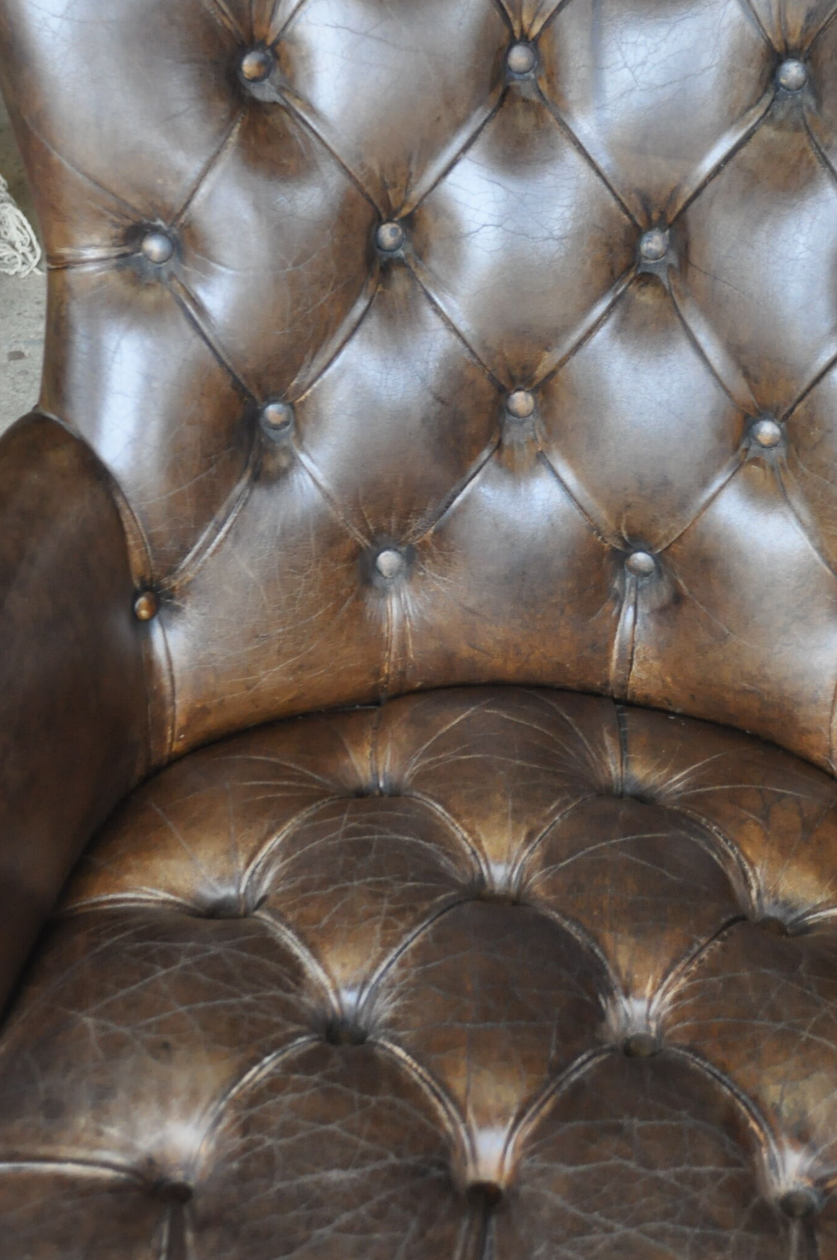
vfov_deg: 26.9
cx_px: 549
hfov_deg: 18.1
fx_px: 2622
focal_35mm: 75
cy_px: 422
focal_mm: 32
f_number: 4.8
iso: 900
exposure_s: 1/30
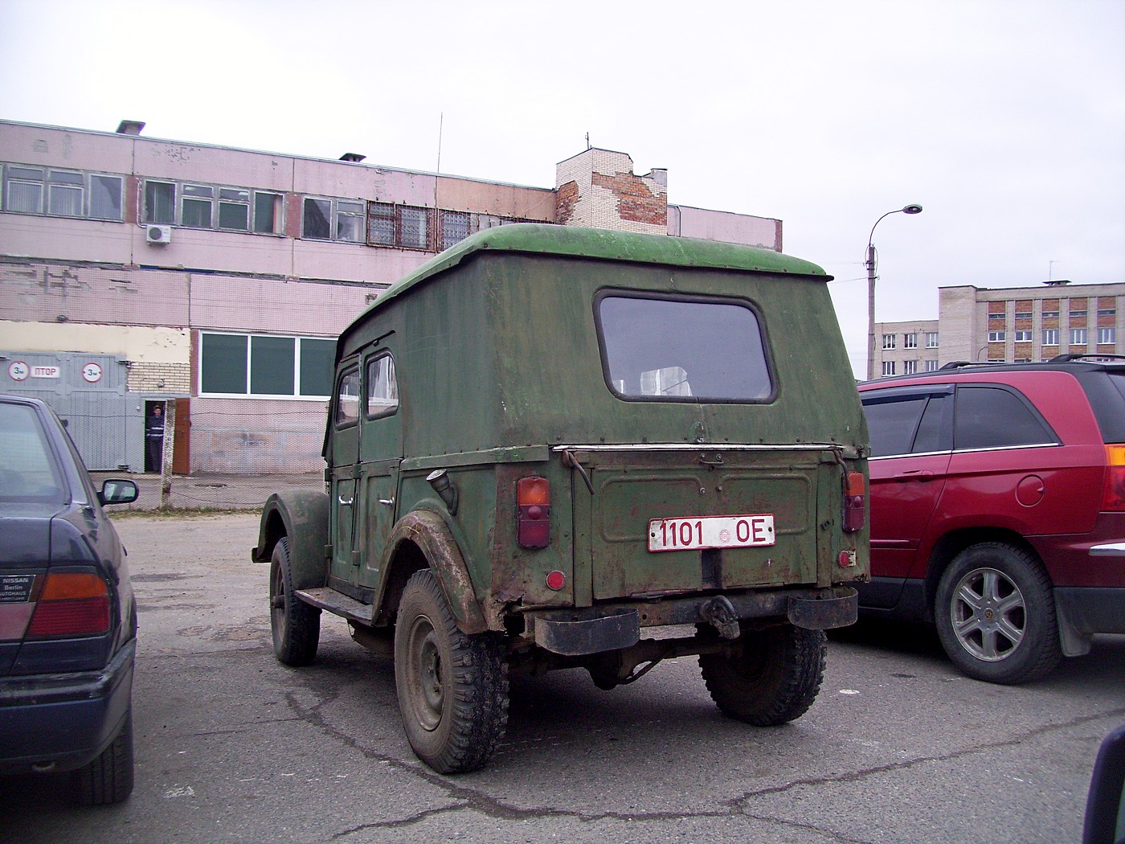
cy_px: 422
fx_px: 1040
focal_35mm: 32
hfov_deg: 56.8
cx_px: 562
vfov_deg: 44.2
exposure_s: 1/160
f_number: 2.9
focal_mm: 5.7
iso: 80
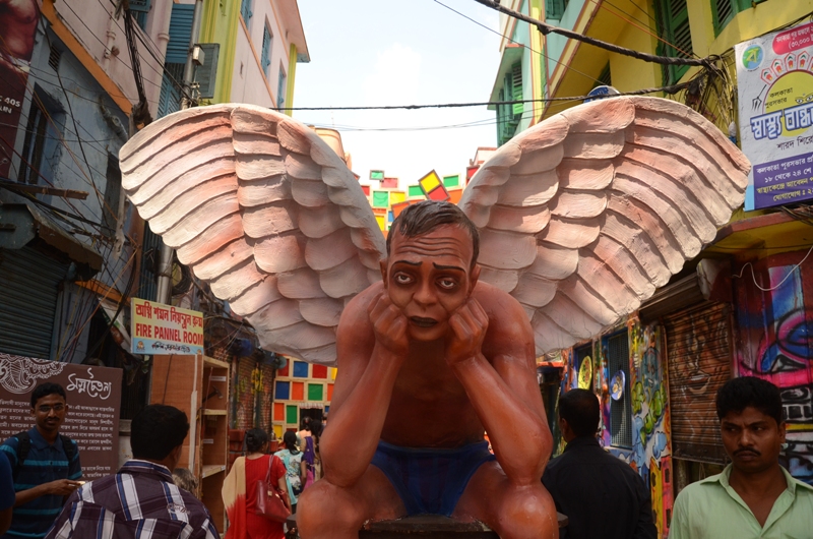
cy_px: 270
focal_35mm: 27
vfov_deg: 47.7
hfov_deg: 67.5
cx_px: 406
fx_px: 609
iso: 500
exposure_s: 1/1250
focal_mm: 18
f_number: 4.5
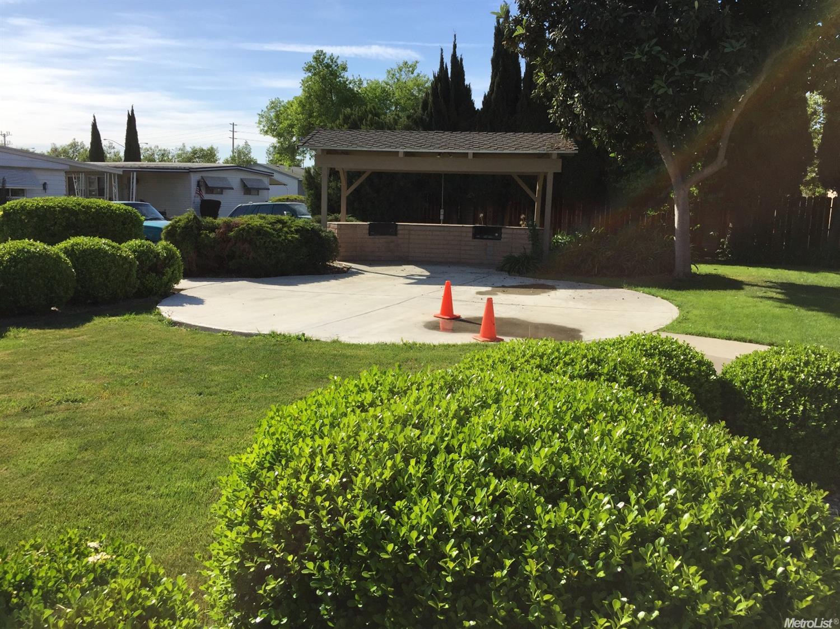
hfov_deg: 61.7
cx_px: 420
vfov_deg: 48.2
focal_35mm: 29
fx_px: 703
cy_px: 314
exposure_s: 1/2475
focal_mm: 4.15
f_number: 2.2
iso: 32
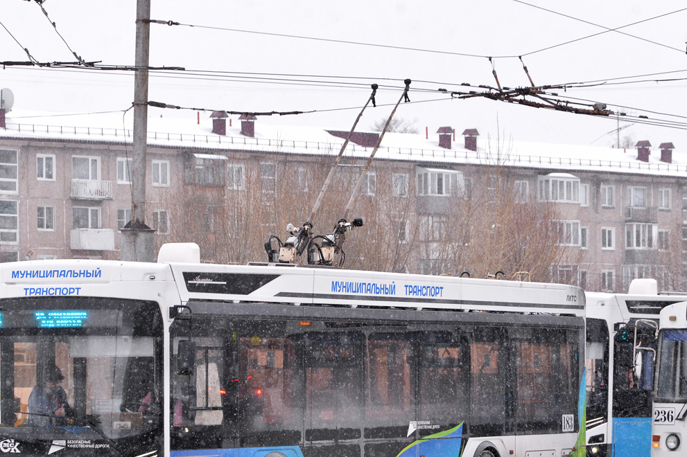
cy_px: 276
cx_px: 265
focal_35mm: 159
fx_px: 3033
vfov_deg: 8.6
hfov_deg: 12.9
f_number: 7.1
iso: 800
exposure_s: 1/200
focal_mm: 105
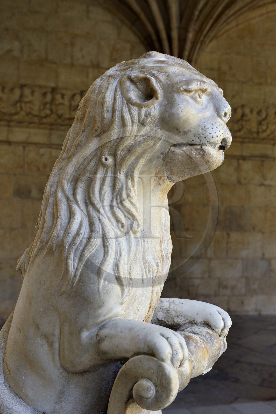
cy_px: 207
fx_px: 599
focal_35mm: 52
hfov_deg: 26.0
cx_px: 138
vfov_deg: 38.2
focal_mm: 52
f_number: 8
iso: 400
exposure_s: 1/160
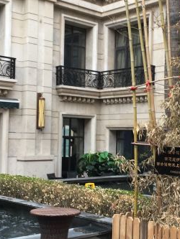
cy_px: 130
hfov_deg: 23.9
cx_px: 124
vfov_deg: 31.7
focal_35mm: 61
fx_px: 423
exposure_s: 1/100
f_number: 2.2
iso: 32
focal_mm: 4.15
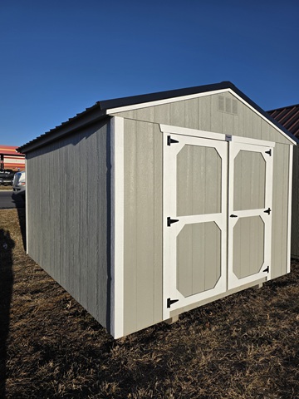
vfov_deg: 73.9
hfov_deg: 58.9
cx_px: 150
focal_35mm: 23
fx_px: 265
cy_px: 200
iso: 64
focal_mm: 6.3
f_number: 1.7
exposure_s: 1/7944
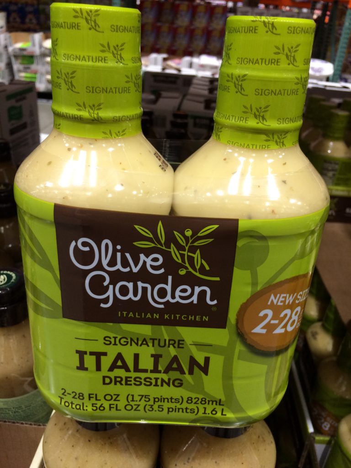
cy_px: 234
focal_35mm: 29
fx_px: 392
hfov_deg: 48.2
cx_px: 176
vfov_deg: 61.7
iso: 80
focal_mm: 4.15
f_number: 2.2
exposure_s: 1/30
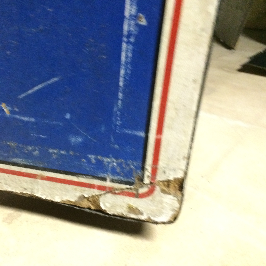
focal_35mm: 35
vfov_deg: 47.2
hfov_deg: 46.8
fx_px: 304
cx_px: 99
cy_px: 136
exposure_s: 1/15
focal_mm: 4.15
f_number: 2.2
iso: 400
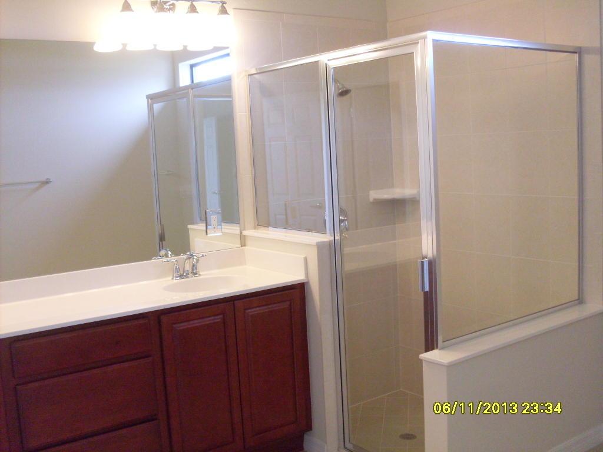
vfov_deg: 37.7
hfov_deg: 49.0
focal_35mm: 38
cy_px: 226
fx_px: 662
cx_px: 302
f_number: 2.8
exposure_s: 1/30
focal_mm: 6.3
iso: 200
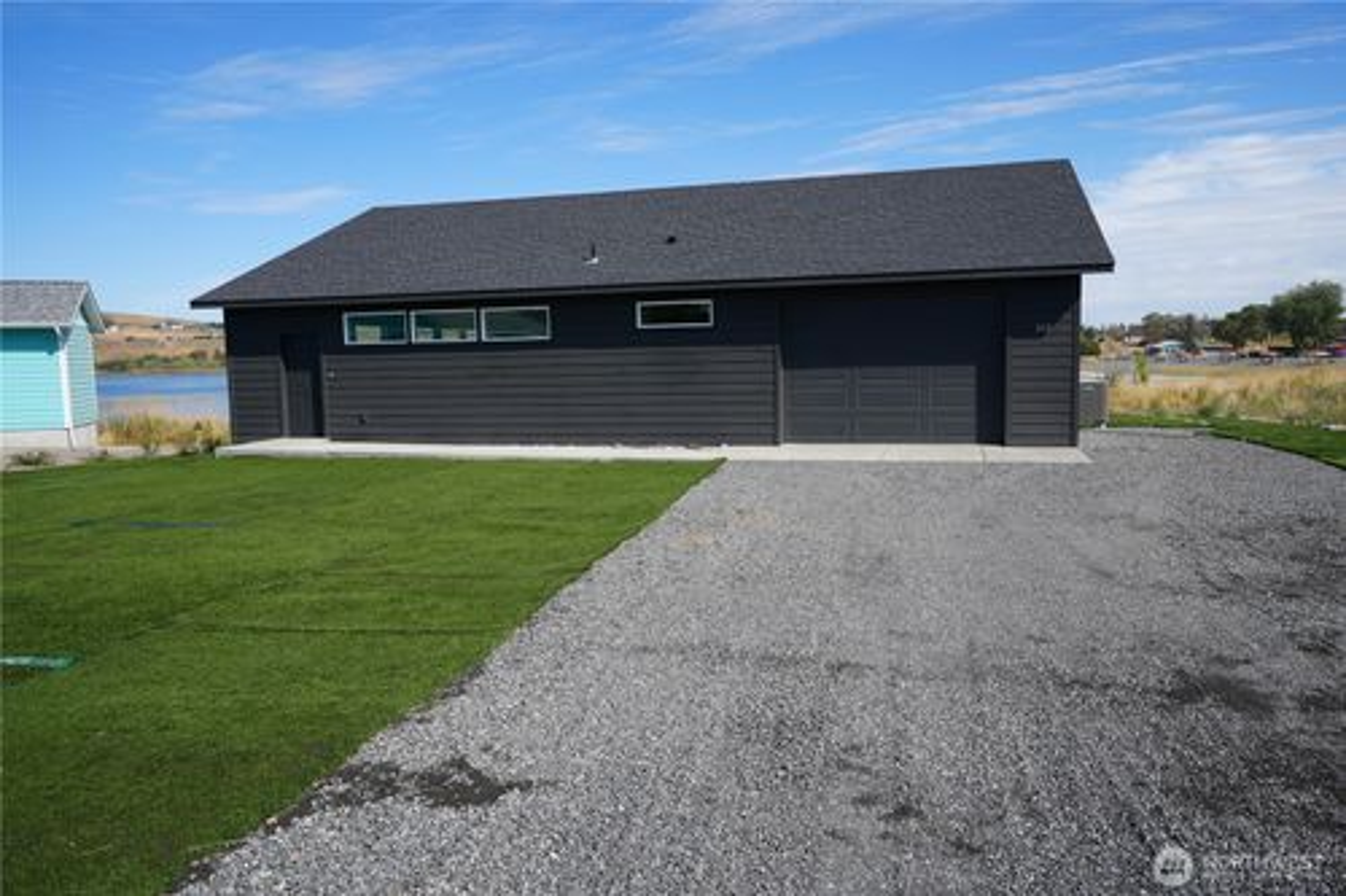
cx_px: 673
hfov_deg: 71.5
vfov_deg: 51.3
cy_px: 448
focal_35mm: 25
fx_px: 934
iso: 100
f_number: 10
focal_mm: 25
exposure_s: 1/160
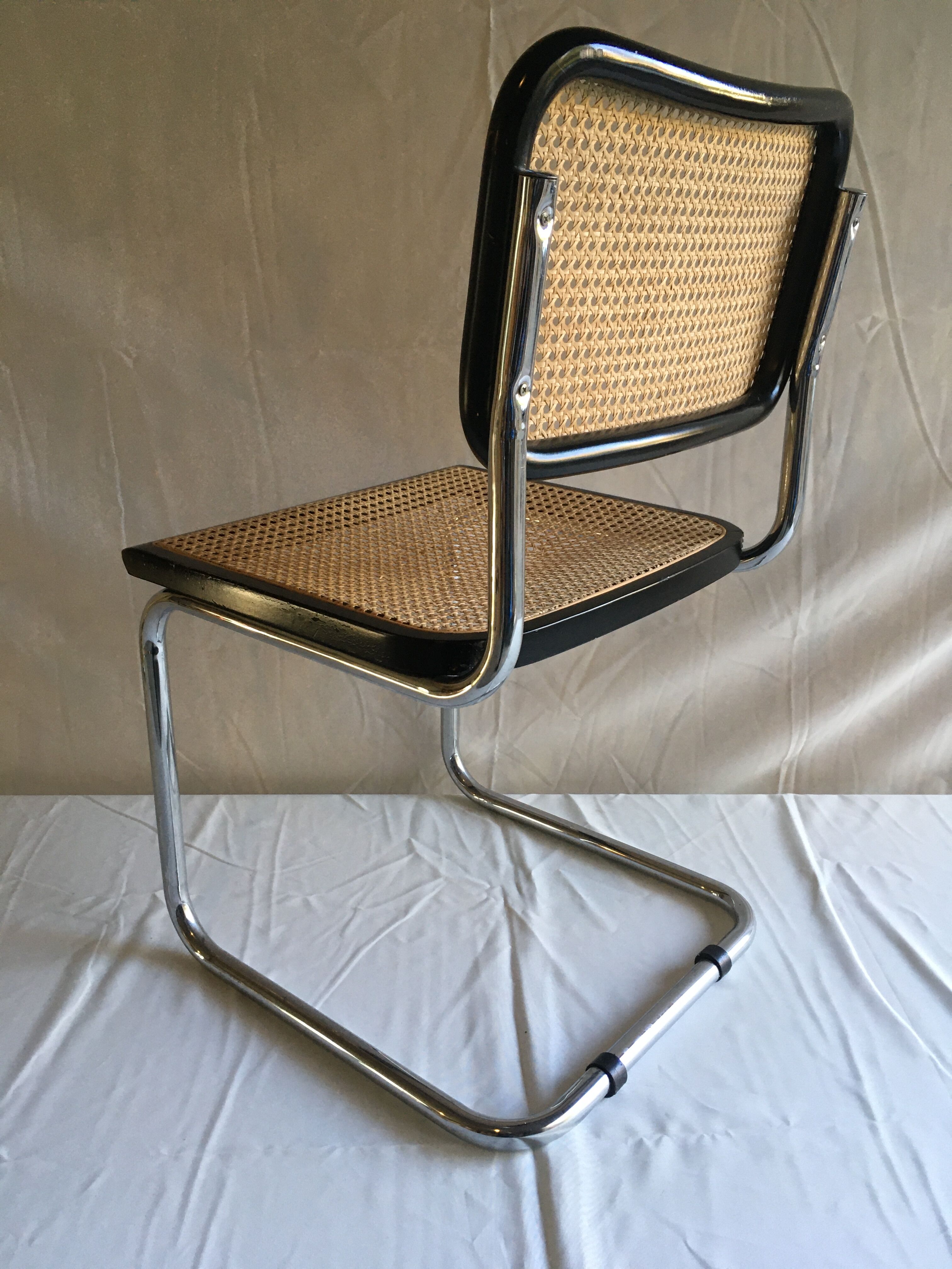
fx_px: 1063
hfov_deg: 48.2
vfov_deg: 61.7
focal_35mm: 29
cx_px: 476
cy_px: 634
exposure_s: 1/33
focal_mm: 4.15
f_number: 2.2
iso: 50
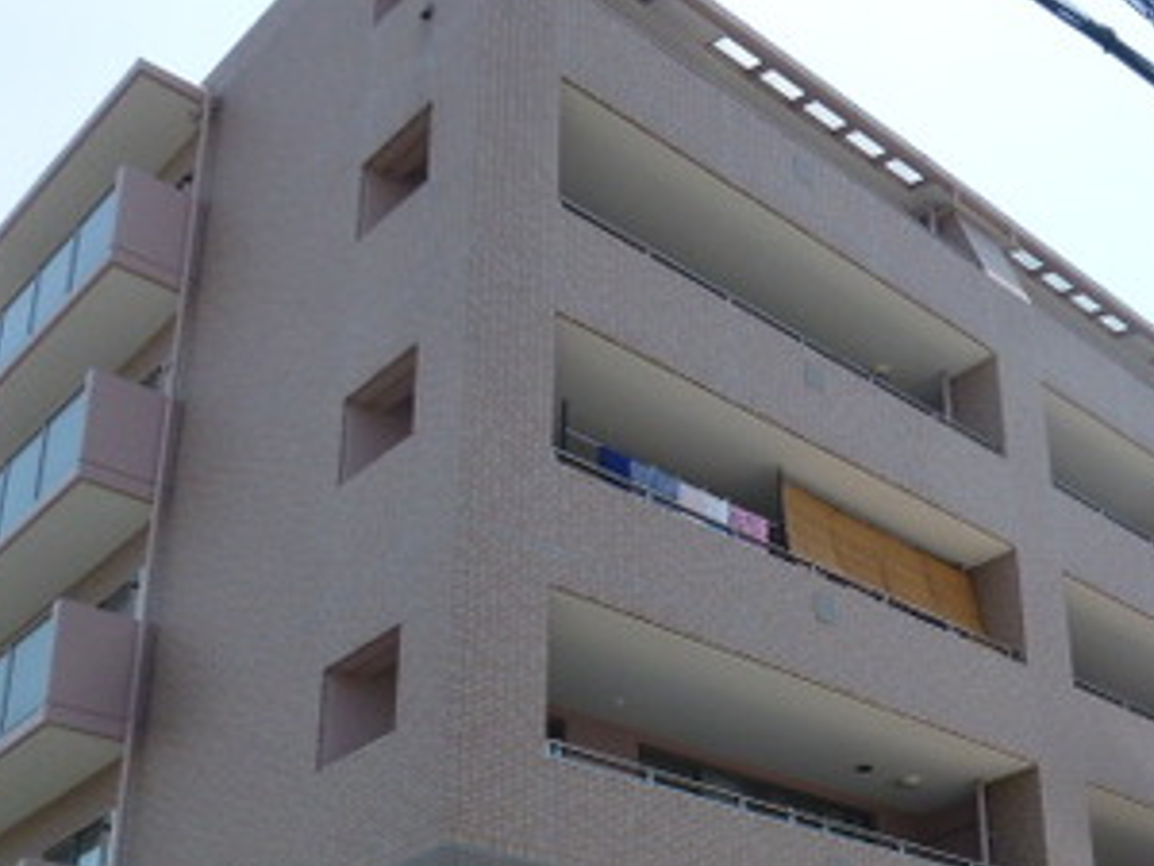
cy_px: 739
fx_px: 1600
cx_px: 916
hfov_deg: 38.3
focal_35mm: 48
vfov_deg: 29.3
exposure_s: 1/500
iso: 100
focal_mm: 4.3
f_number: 4.5
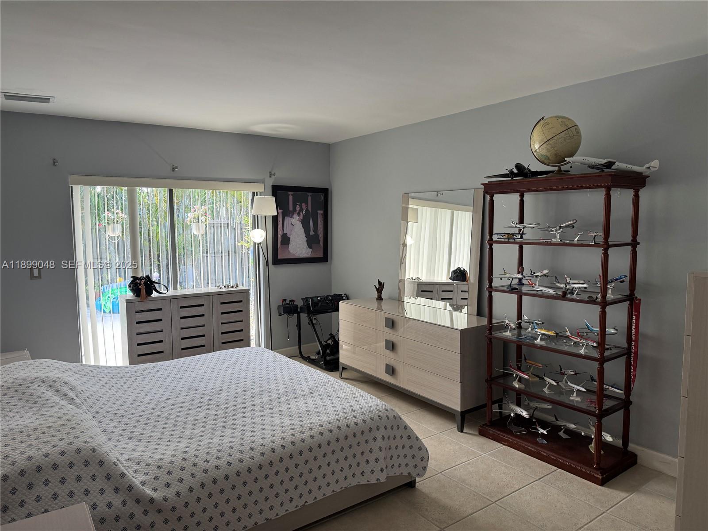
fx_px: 491
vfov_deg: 56.8
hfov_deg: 71.6
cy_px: 266
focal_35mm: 24
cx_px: 354
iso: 125
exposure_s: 1/120
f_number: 1.78
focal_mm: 6.76
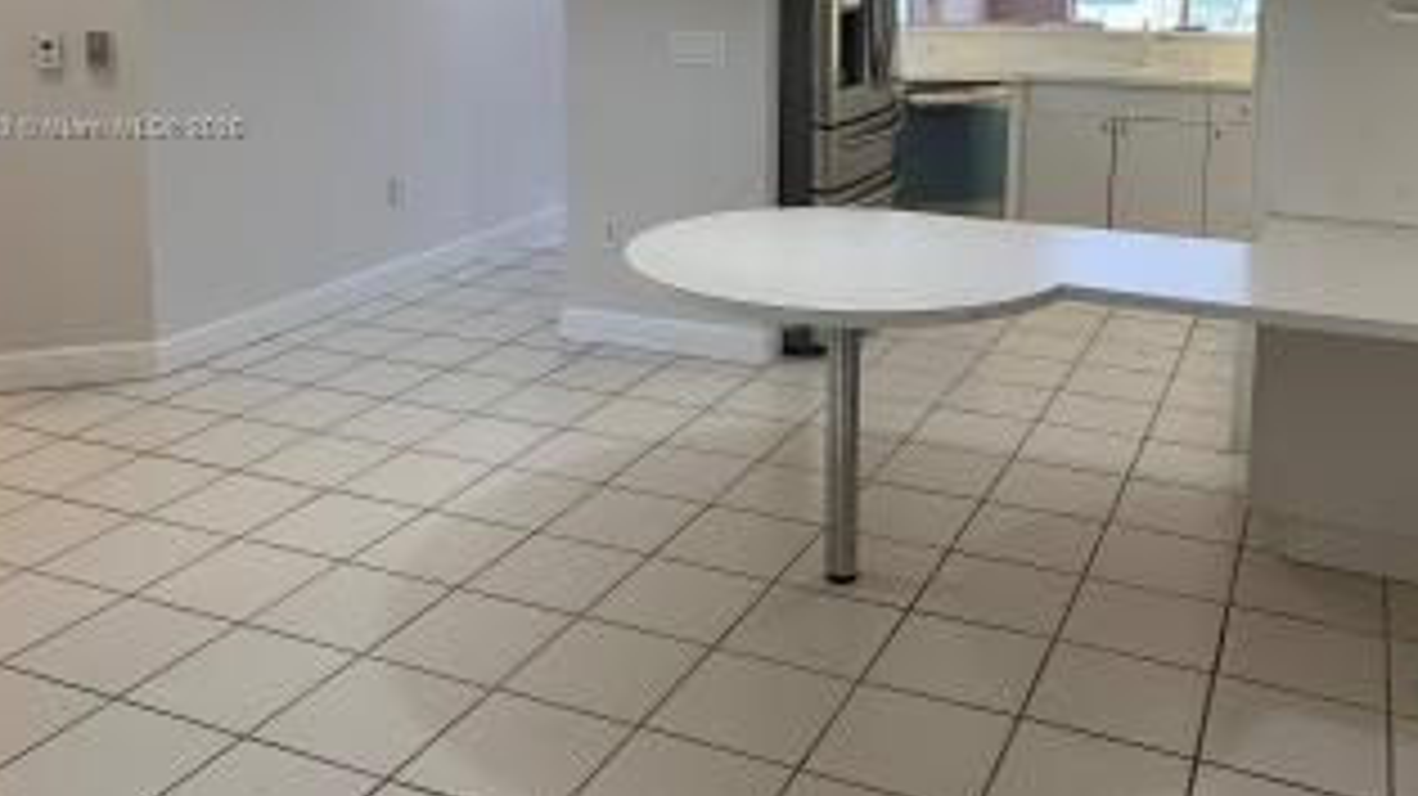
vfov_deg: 31.7
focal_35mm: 36
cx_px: 783
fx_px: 1353
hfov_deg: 55.2
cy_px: 130
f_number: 1.8
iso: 64
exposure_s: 1/60
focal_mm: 4.25
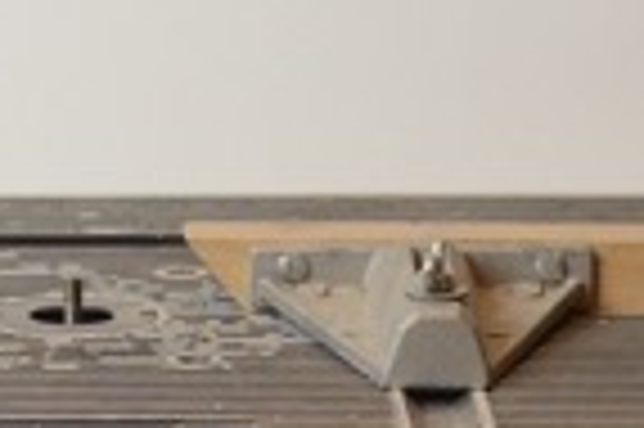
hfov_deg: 6.1
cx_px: 117
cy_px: 577
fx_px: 6004
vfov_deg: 4.1
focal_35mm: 336
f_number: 5.6
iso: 1000
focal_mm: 50
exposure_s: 1/100
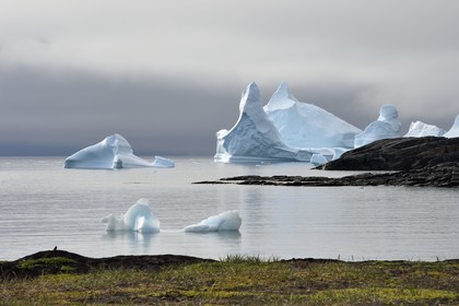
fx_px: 2550
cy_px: 153
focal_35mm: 200
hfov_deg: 10.3
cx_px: 230
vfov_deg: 6.9
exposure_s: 1/200
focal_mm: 200
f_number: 16
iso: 200
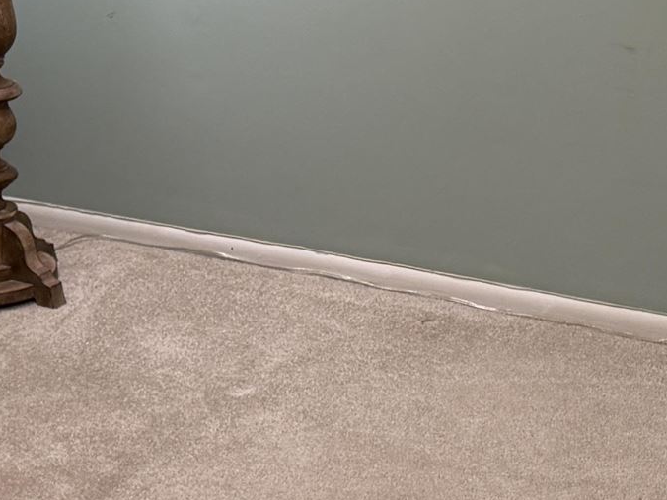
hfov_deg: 18.0
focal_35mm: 109
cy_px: -215
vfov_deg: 13.0
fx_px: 2100
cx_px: 437
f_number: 1.78
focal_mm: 6.76
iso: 125
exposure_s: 1/60
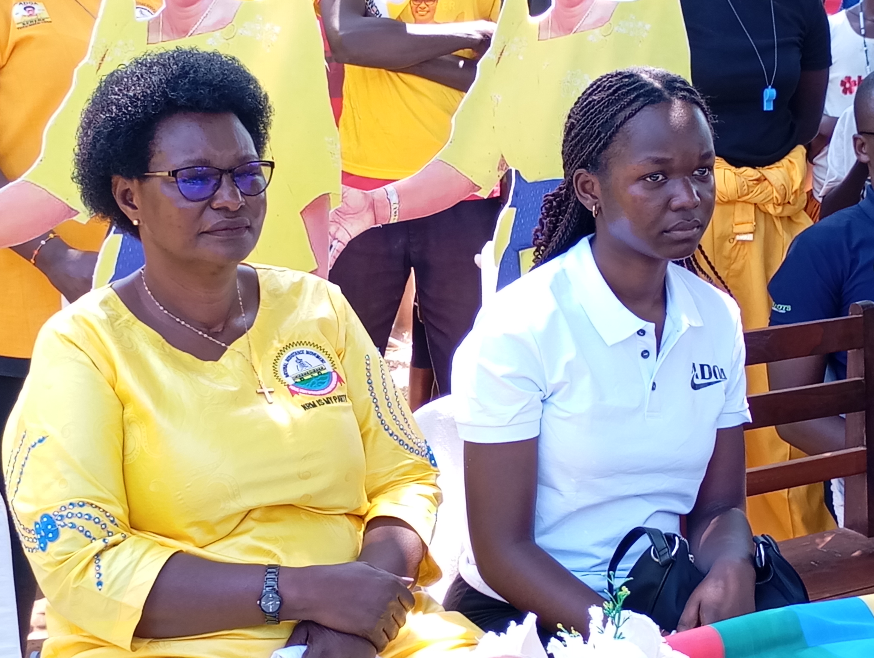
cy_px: 329
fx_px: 1820
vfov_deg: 20.5
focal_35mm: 72
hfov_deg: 27.0
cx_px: 437
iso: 114
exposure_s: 1/100
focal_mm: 4.27
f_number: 1.8
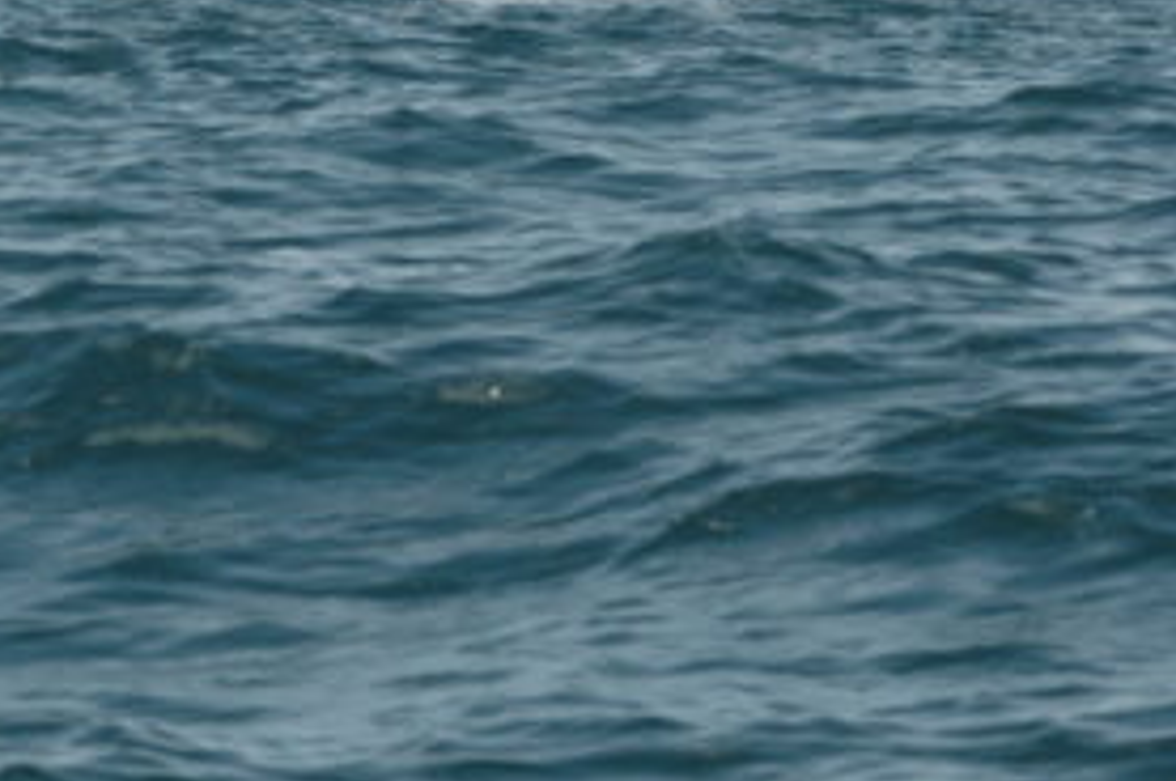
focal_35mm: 512
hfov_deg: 4.0
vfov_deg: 2.7
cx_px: -183
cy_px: -93
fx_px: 16714
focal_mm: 135
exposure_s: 1/800
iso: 200
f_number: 7.6
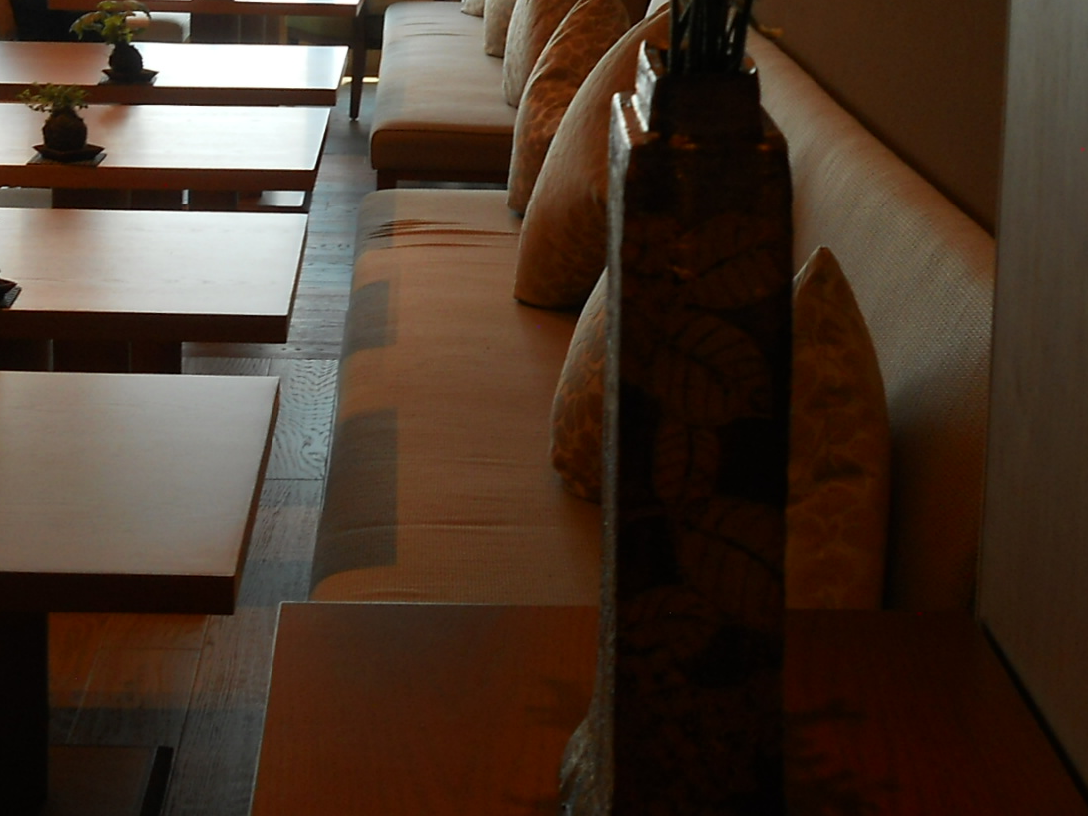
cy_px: 154
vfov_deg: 18.9
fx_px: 2421
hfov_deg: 25.3
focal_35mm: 77
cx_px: 404
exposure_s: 1/80
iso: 80
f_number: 3.1
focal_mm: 6.72
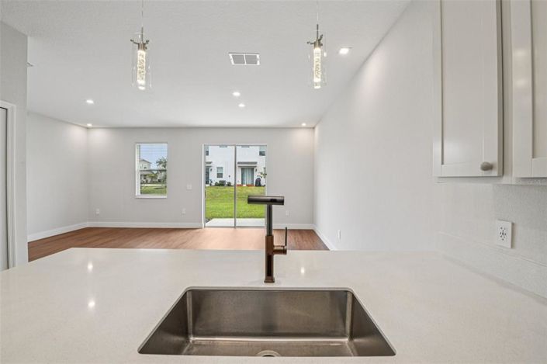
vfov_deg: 81.1
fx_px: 213
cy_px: 182
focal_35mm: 14
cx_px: 274
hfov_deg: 104.3
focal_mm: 14
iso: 400
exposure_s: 1/80
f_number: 8
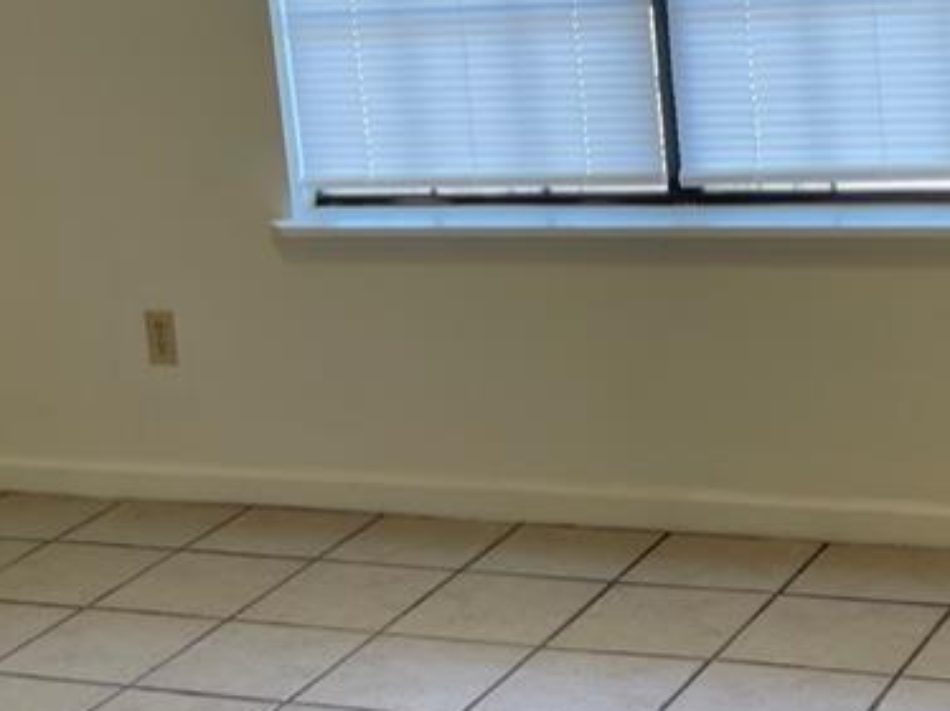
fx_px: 2441
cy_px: 217
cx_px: 465
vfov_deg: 16.5
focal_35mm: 89
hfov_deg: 22.0
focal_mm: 5.1
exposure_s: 1/120
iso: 40
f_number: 1.6
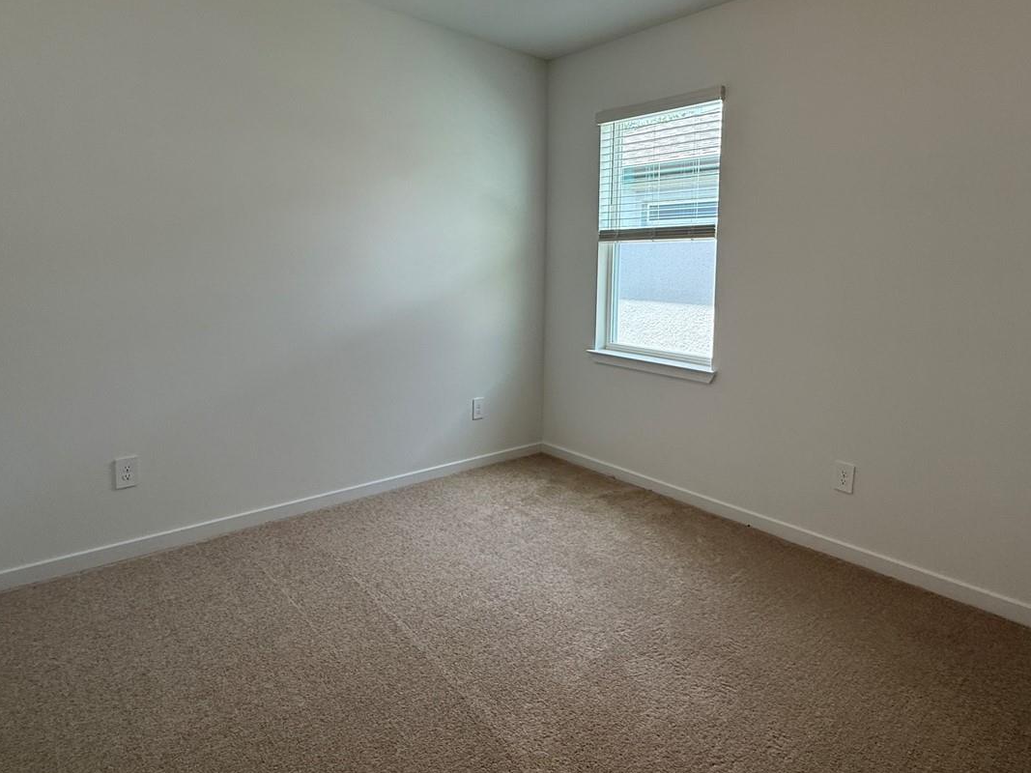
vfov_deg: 62.9
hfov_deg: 78.8
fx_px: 625
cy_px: 312
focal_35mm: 21
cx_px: 567
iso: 80
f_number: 2.2
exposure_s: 1/120
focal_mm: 2.22
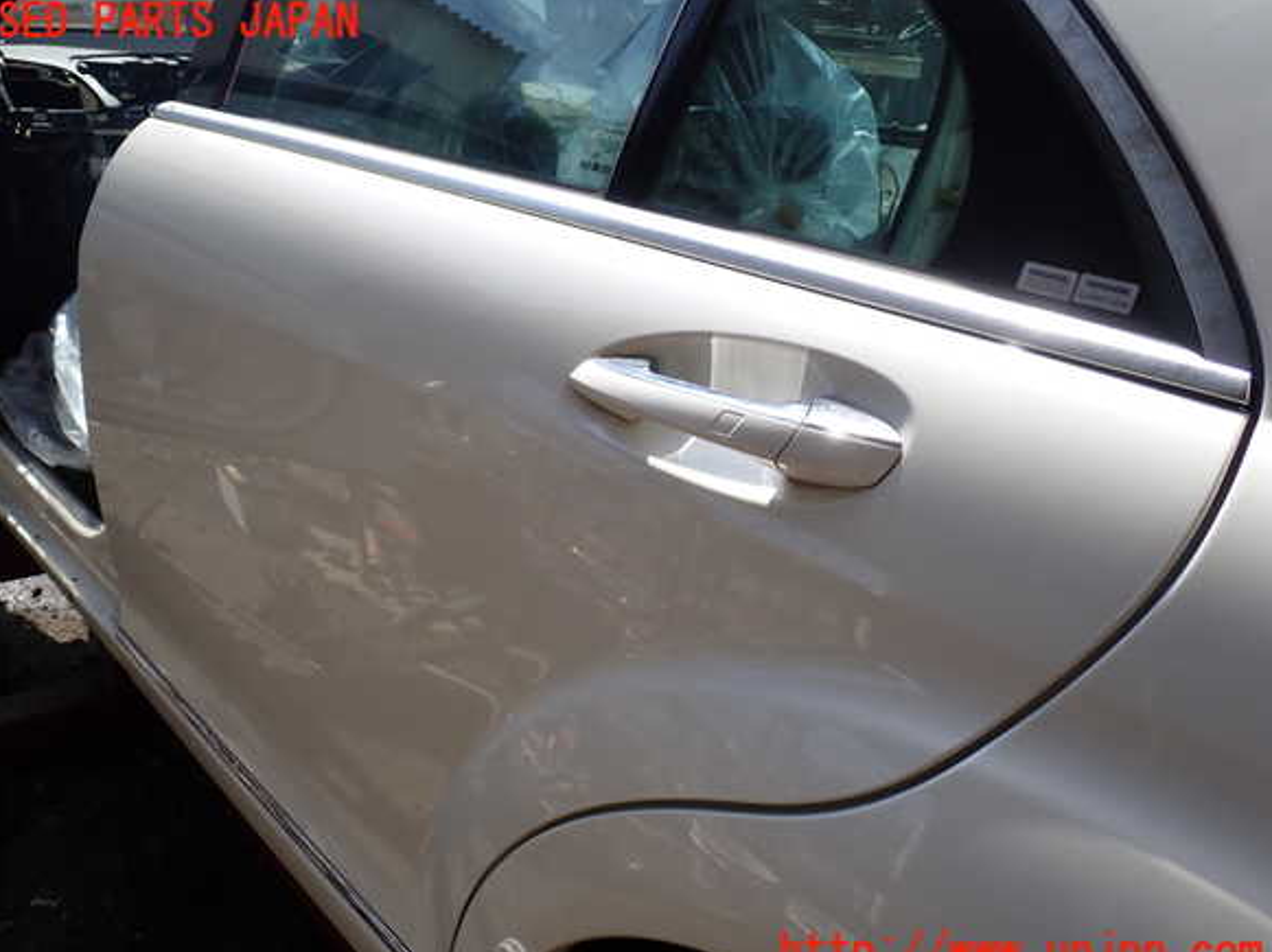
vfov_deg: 45.4
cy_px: 488
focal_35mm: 31
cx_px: 617
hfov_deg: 58.4
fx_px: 1138
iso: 100
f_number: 3.2
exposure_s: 1/640
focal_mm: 5.4
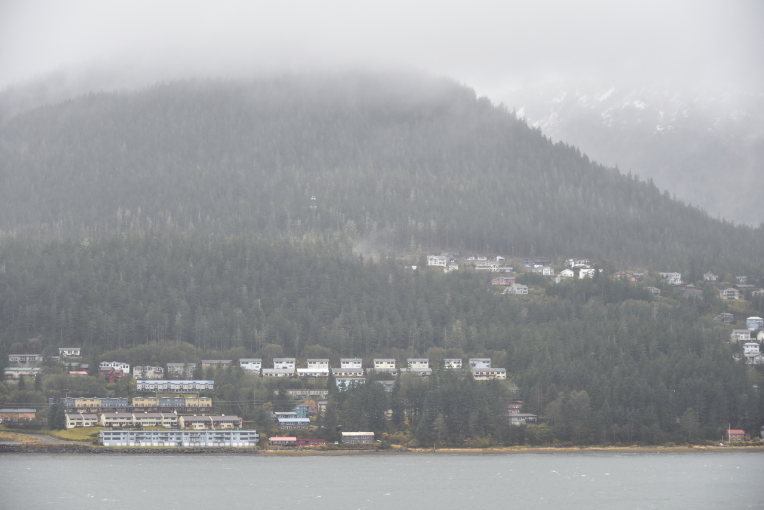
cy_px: 255
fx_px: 1804
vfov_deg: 16.1
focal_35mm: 85
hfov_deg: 23.9
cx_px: 382
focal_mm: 85
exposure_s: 1/200
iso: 1100
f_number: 5
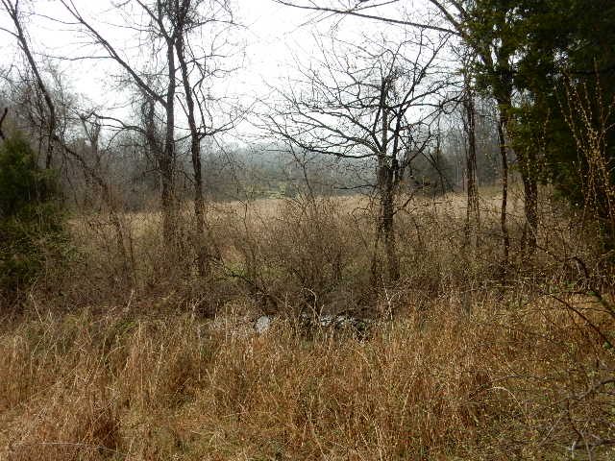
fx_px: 640
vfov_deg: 39.7
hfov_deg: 51.4
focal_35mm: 36
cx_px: 308
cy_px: 230
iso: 125
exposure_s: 1/200
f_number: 4
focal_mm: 6.4
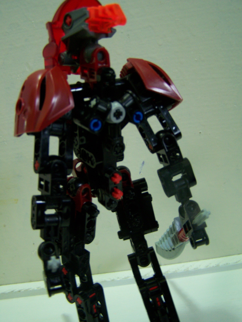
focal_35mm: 38
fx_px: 354
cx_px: 121
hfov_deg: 37.8
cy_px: 161
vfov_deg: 48.9
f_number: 2.8
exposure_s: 1/8
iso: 160
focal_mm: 6.3
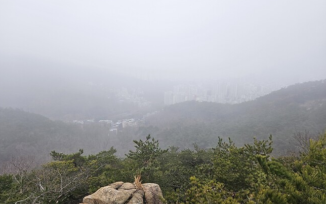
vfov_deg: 49.2
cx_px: 161
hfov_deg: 72.6
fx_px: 222
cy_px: 110
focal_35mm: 25
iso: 50
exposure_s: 1/180
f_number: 1.8
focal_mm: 5.4
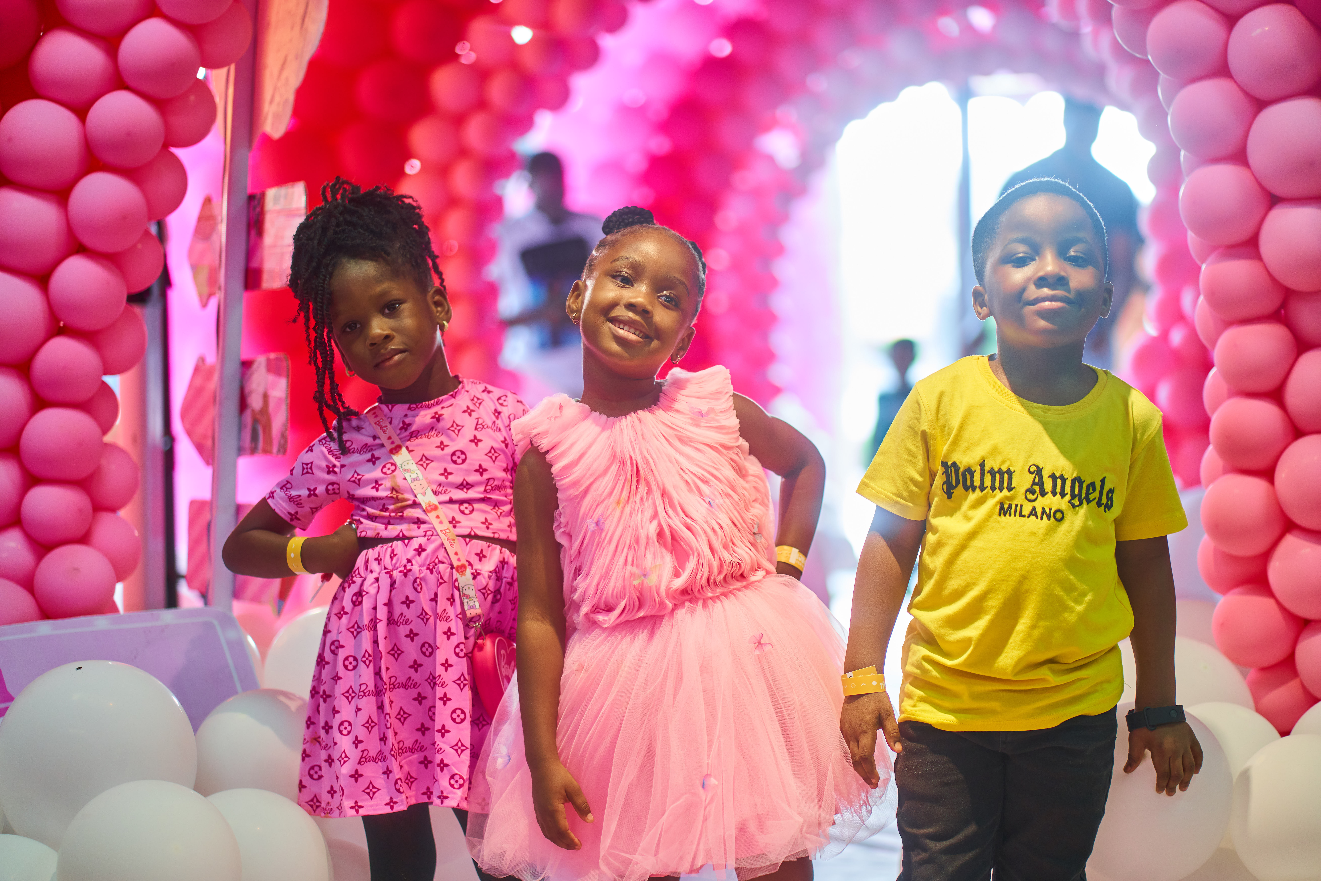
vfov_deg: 16.1
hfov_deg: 23.9
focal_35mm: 85
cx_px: 660
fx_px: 3119
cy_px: 440
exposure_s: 1/200
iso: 640
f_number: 1.8
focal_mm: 85
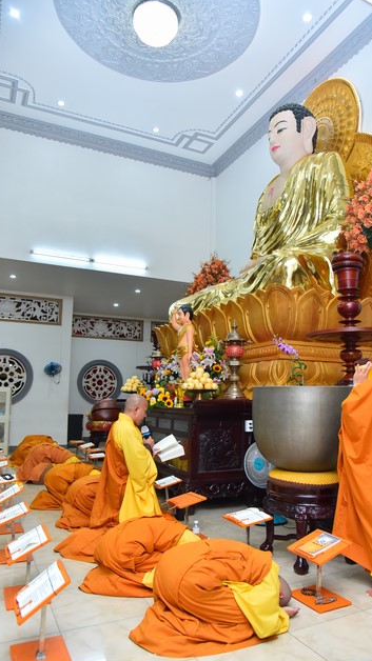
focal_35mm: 26
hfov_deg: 44.2
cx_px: 220
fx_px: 456
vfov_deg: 71.9
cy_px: 338
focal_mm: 24
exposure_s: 1/125
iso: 1250
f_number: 5
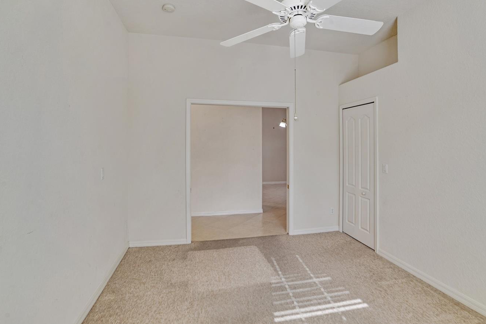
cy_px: 148
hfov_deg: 93.3
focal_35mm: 17
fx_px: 230
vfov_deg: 70.3
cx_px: 246
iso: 160
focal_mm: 14
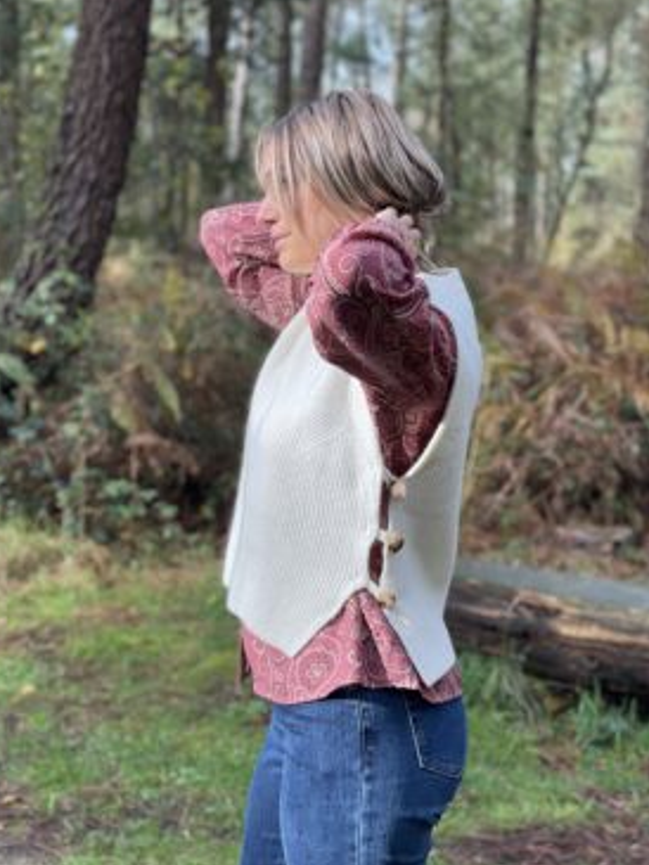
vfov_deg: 33.8
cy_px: 410
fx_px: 1424
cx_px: 324
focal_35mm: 57
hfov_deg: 25.7
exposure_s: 1/166
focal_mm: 6
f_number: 2
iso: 25
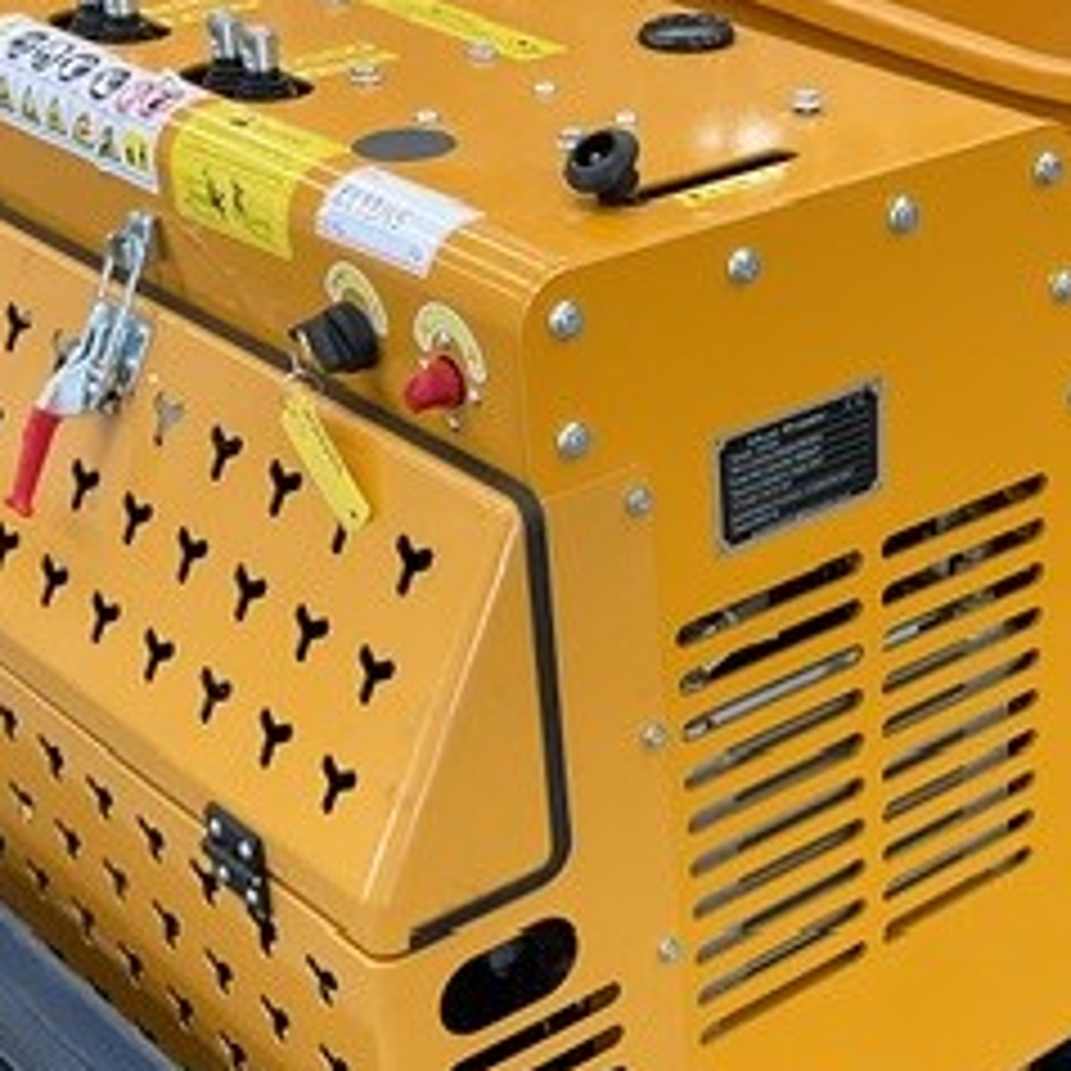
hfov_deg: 24.6
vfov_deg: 24.8
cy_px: 752
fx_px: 2415
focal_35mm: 69
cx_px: 873
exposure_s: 1/100
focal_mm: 3
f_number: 1.8
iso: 64
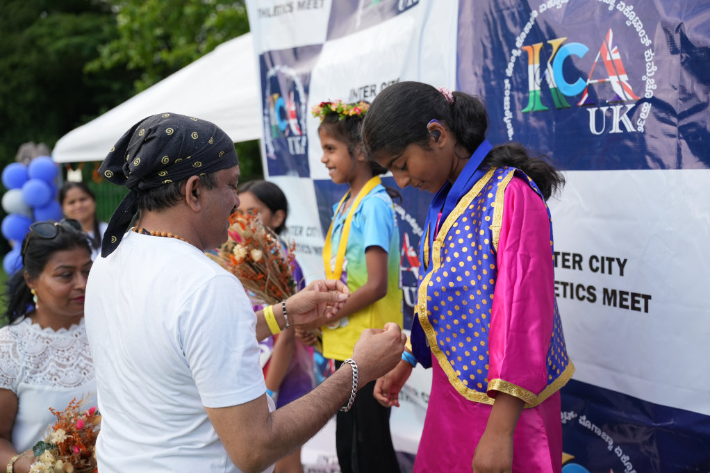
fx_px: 828
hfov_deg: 46.4
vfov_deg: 31.9
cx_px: 355
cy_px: 236
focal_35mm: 42
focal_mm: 42
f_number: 2.8
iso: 250
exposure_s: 1/800
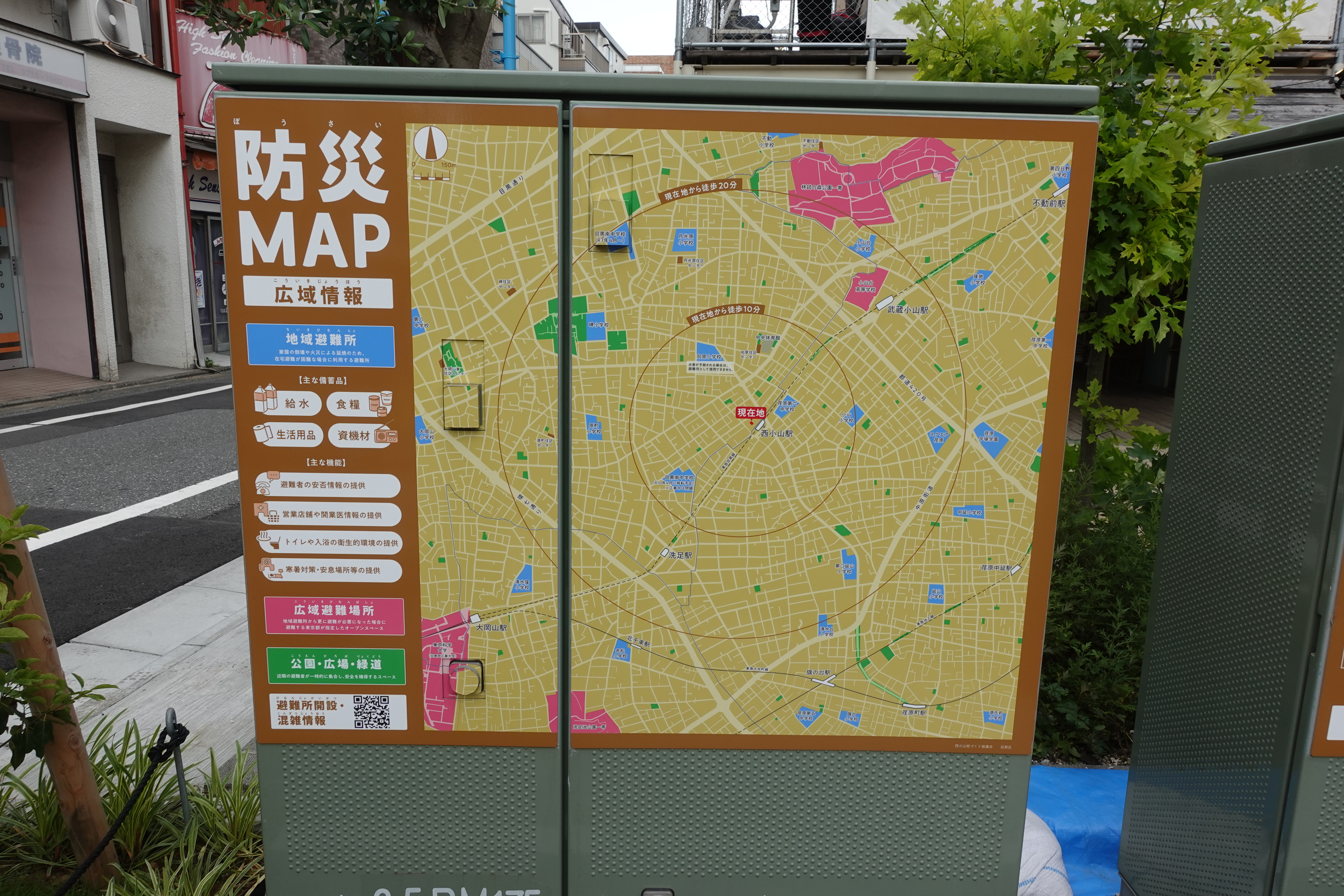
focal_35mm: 24
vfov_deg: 53.1
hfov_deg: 73.7
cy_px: 448
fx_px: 896
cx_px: 672
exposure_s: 1/125
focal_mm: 8.8
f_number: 6.3
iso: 125
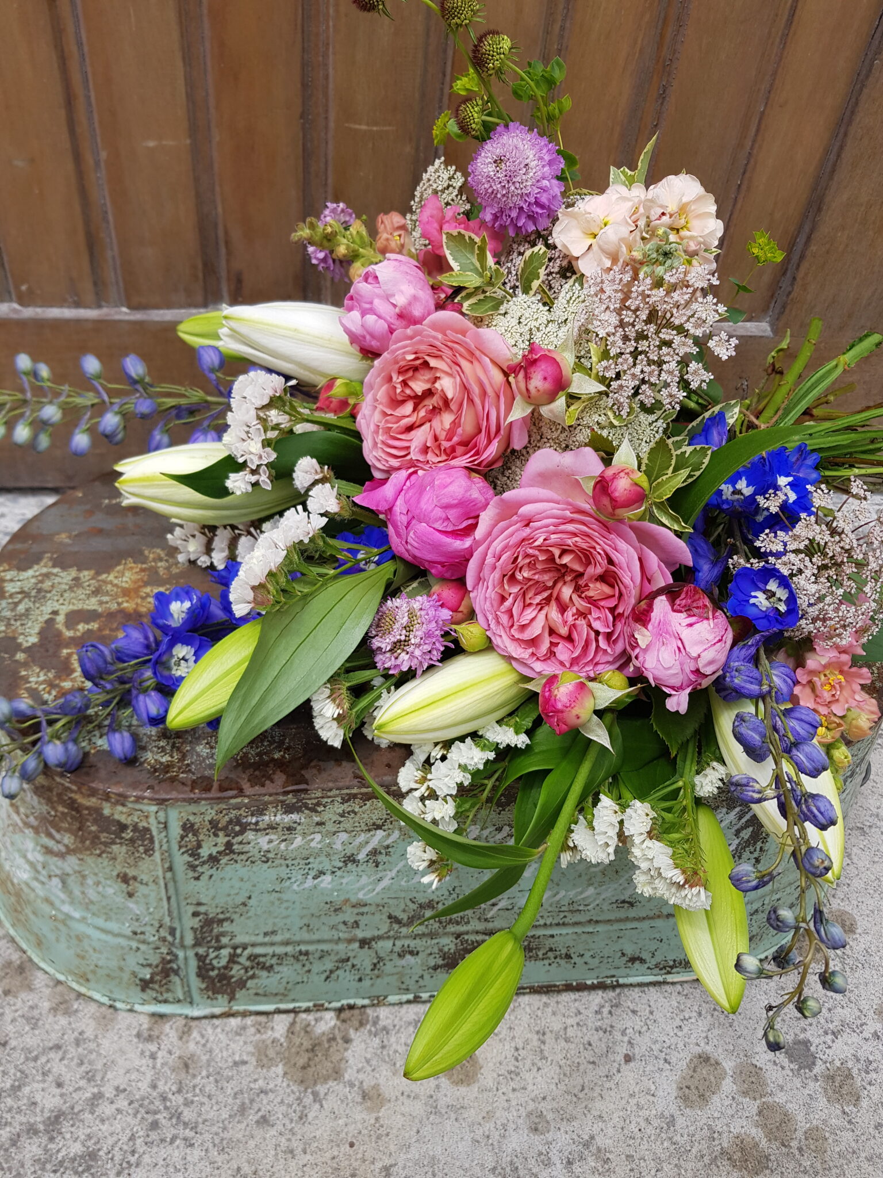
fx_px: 884
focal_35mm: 26
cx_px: 442
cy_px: 589
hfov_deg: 53.1
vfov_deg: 67.3
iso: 40
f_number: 1.7
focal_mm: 4.2
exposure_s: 1/1184
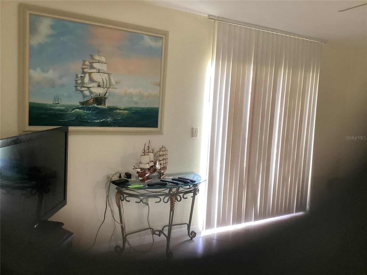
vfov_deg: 45.4
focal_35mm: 31
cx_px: 184
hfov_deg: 58.4
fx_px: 329
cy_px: 138
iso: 250
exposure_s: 1/60
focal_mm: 3.3
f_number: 2.4
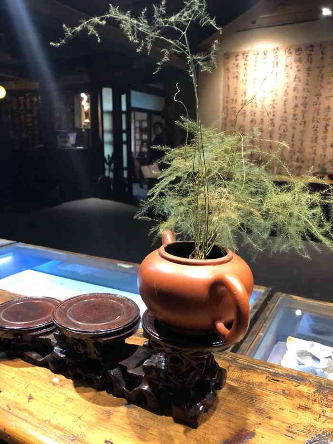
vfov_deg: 63.4
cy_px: 222
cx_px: 166
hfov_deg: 49.8
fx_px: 359
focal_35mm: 28
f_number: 1.8
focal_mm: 4
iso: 100
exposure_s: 1/13
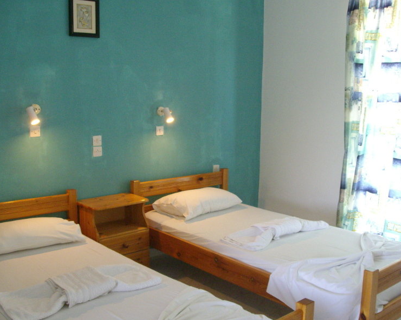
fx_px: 451
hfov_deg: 47.9
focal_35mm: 38
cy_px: 159
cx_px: 196
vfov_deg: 39.2
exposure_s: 1/50
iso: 320
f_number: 2.7
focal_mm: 6
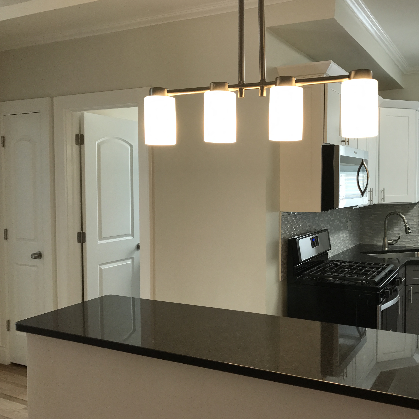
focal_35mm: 34
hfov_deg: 48.0
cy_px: 206
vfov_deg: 48.4
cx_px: 264
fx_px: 466
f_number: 1.8
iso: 32
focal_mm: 3.99
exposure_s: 1/60
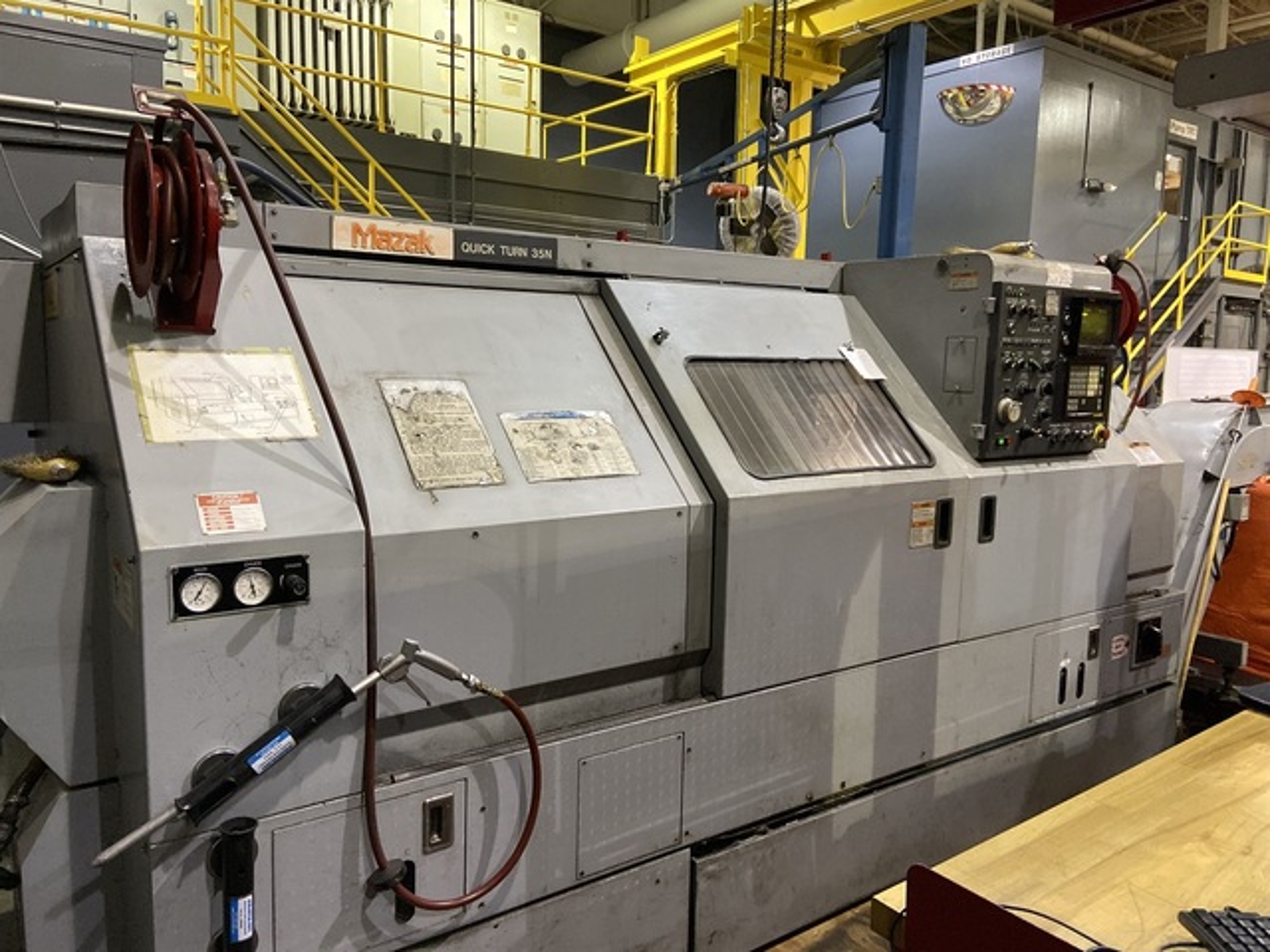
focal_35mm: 26
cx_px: 635
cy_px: 476
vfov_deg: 53.1
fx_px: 954
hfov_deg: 67.3
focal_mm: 4.25
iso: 400
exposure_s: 1/60
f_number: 1.8
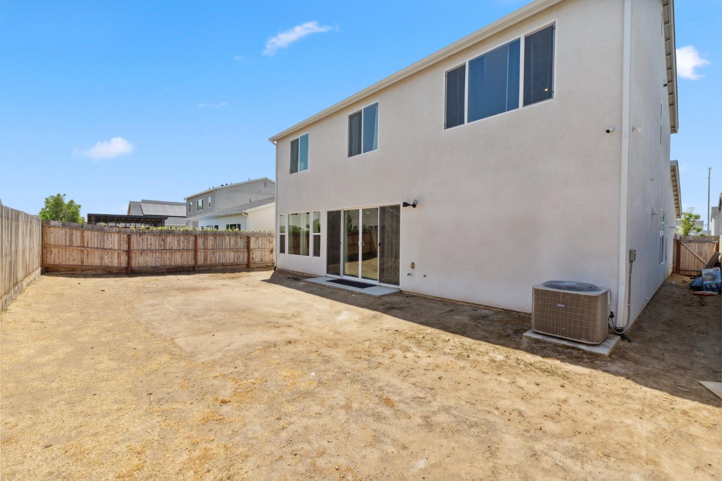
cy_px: 240
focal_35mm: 15
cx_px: 361
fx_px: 301
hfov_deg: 100.4
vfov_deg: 77.3
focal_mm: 10
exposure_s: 1/320
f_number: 8
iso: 100
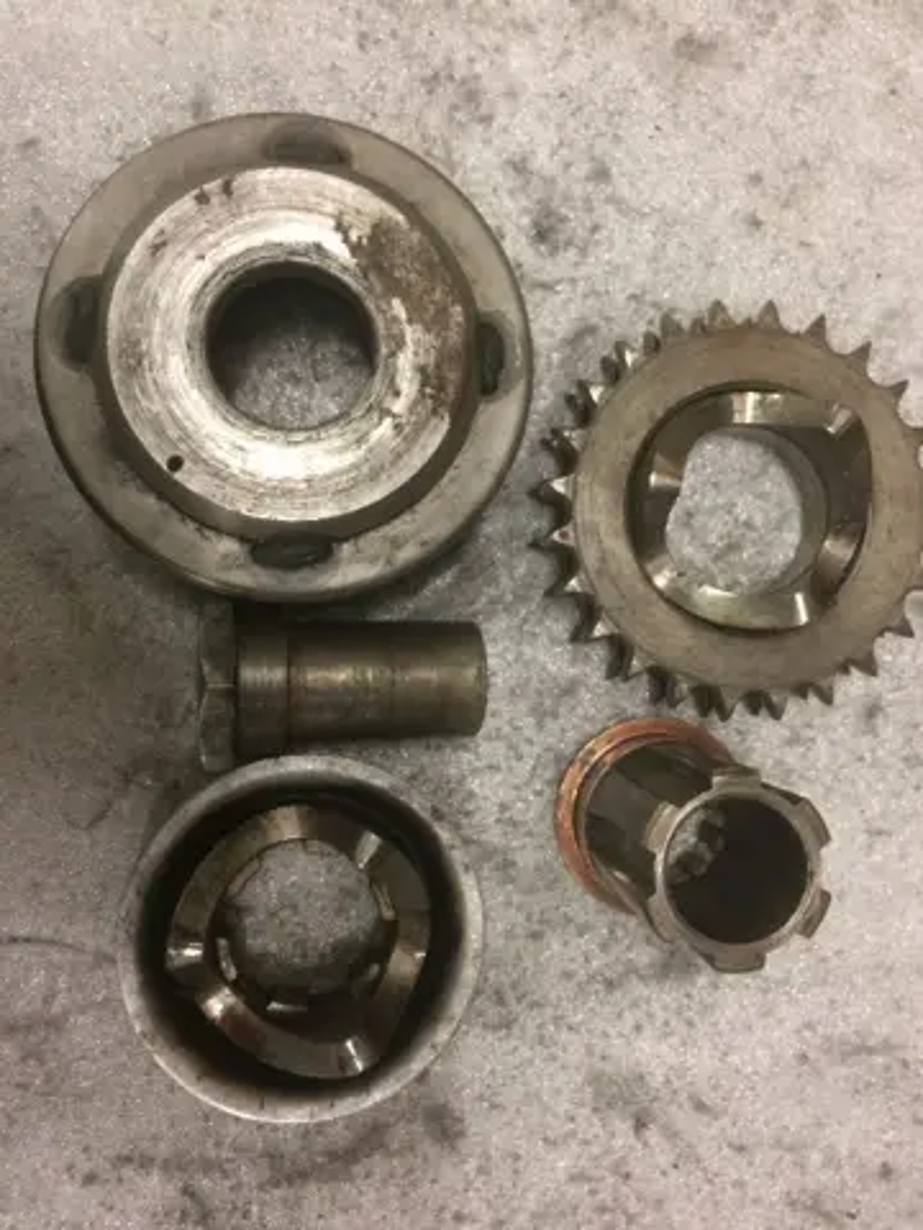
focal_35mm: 29
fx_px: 1031
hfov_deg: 48.2
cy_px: 615
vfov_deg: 61.7
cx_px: 462
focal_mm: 4.15
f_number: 2.2
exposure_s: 1/33
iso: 250
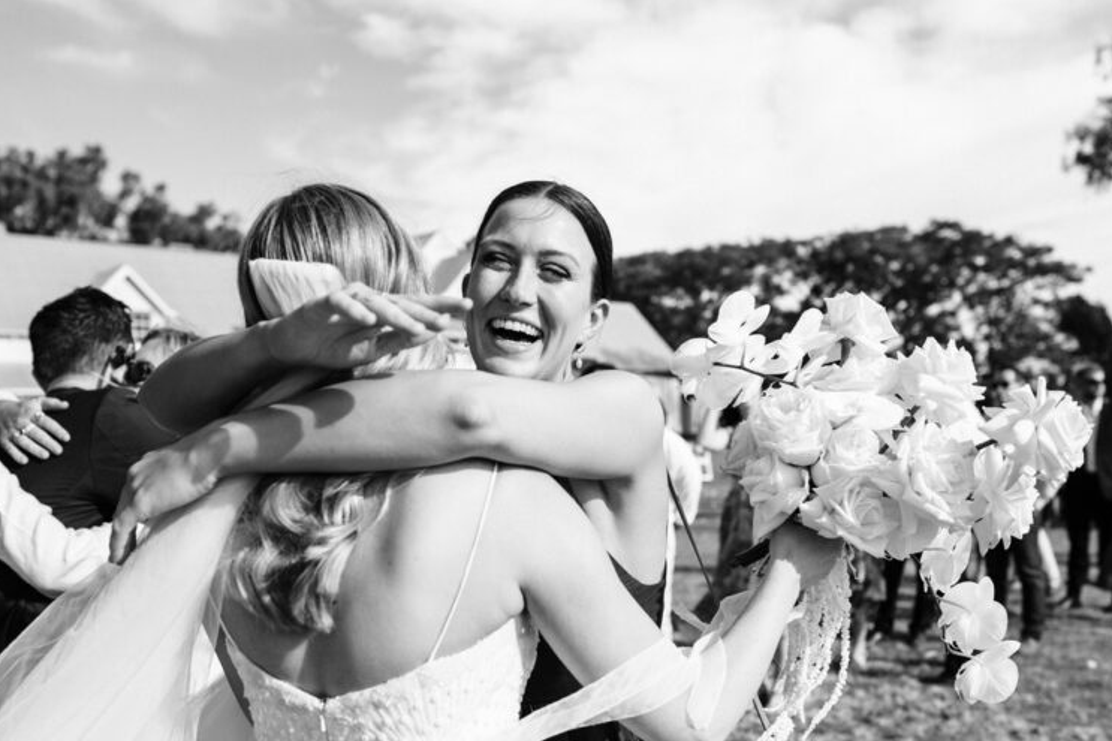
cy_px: 466
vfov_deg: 42.0
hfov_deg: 60.3
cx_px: 531
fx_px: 957
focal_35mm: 31
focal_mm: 24
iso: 250
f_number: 2.5
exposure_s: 1/4000
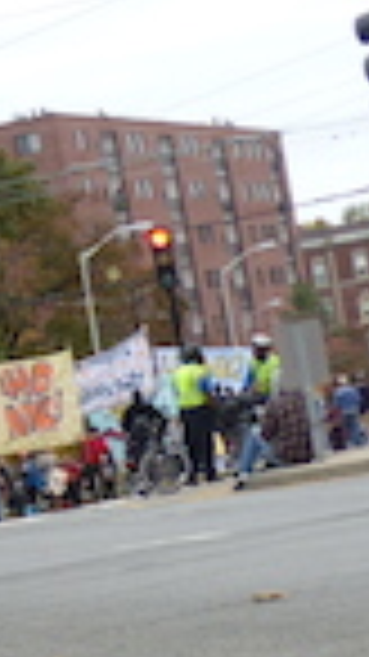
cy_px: 454
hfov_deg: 4.8
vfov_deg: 8.9
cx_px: -691
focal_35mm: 242
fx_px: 4214
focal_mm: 10.9
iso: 100
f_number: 2.8
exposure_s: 1/640
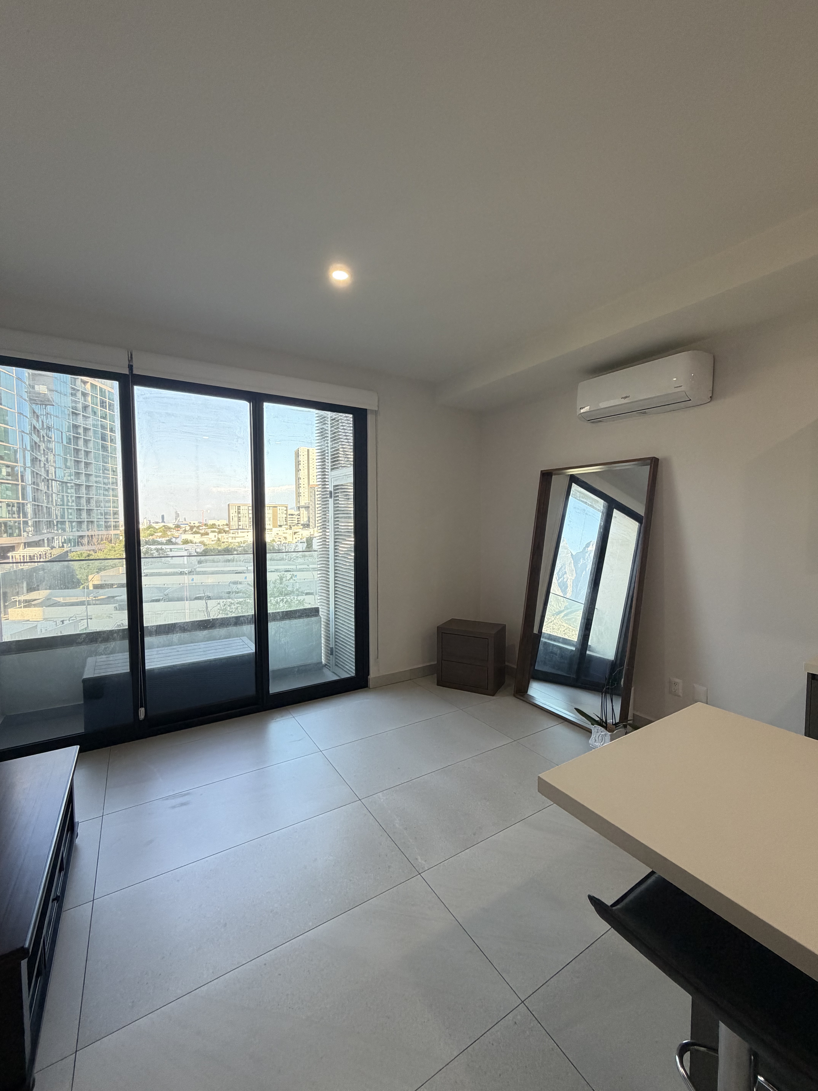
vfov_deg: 102.1
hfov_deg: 85.7
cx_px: 409
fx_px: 441
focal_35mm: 14
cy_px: 546
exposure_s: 1/120
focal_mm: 2.22
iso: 160
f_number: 2.2
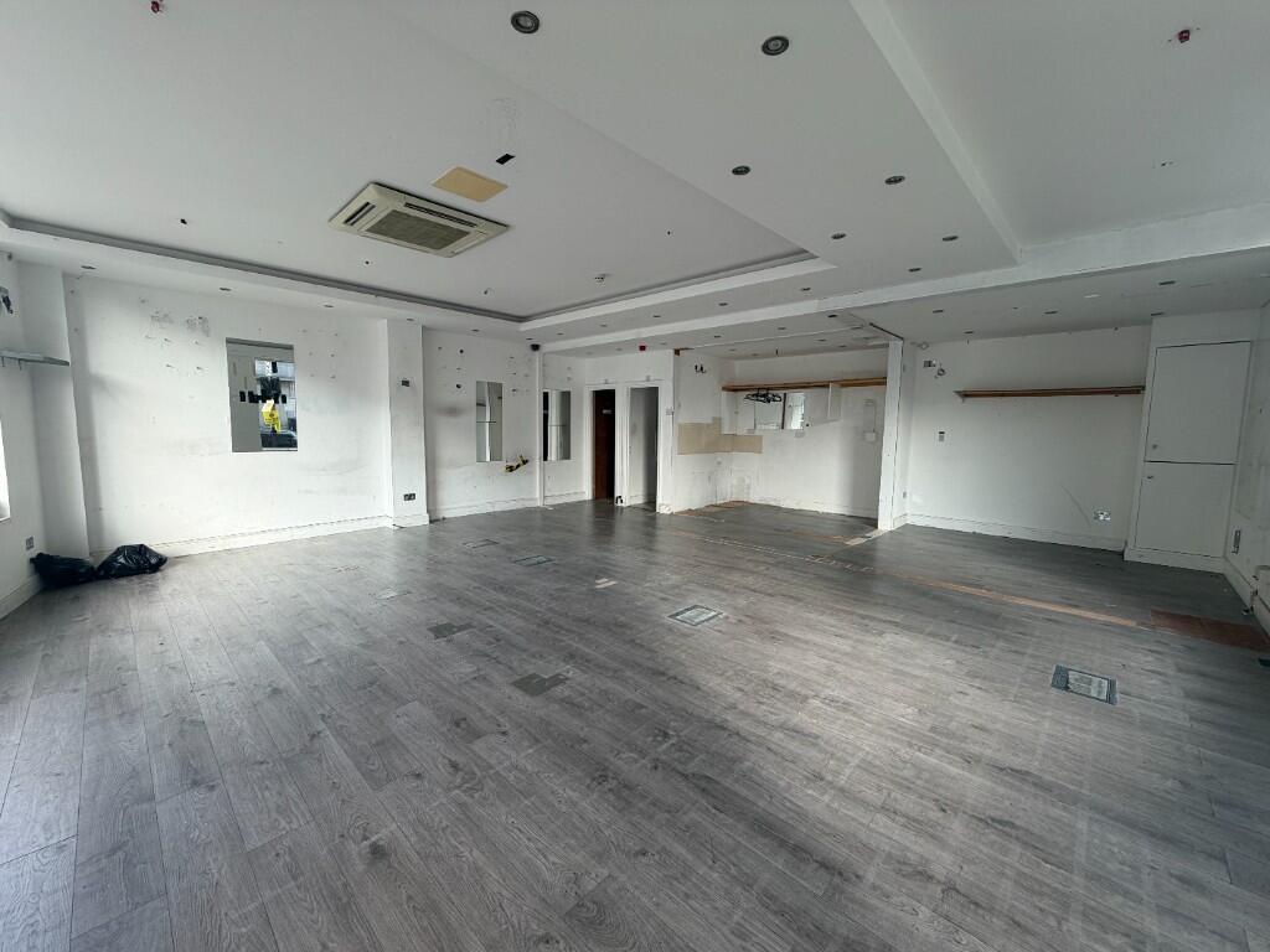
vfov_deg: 85.7
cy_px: 476
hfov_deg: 102.1
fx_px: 514
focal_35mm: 14
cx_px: 635
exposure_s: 1/141
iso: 40
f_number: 2.2
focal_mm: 2.22
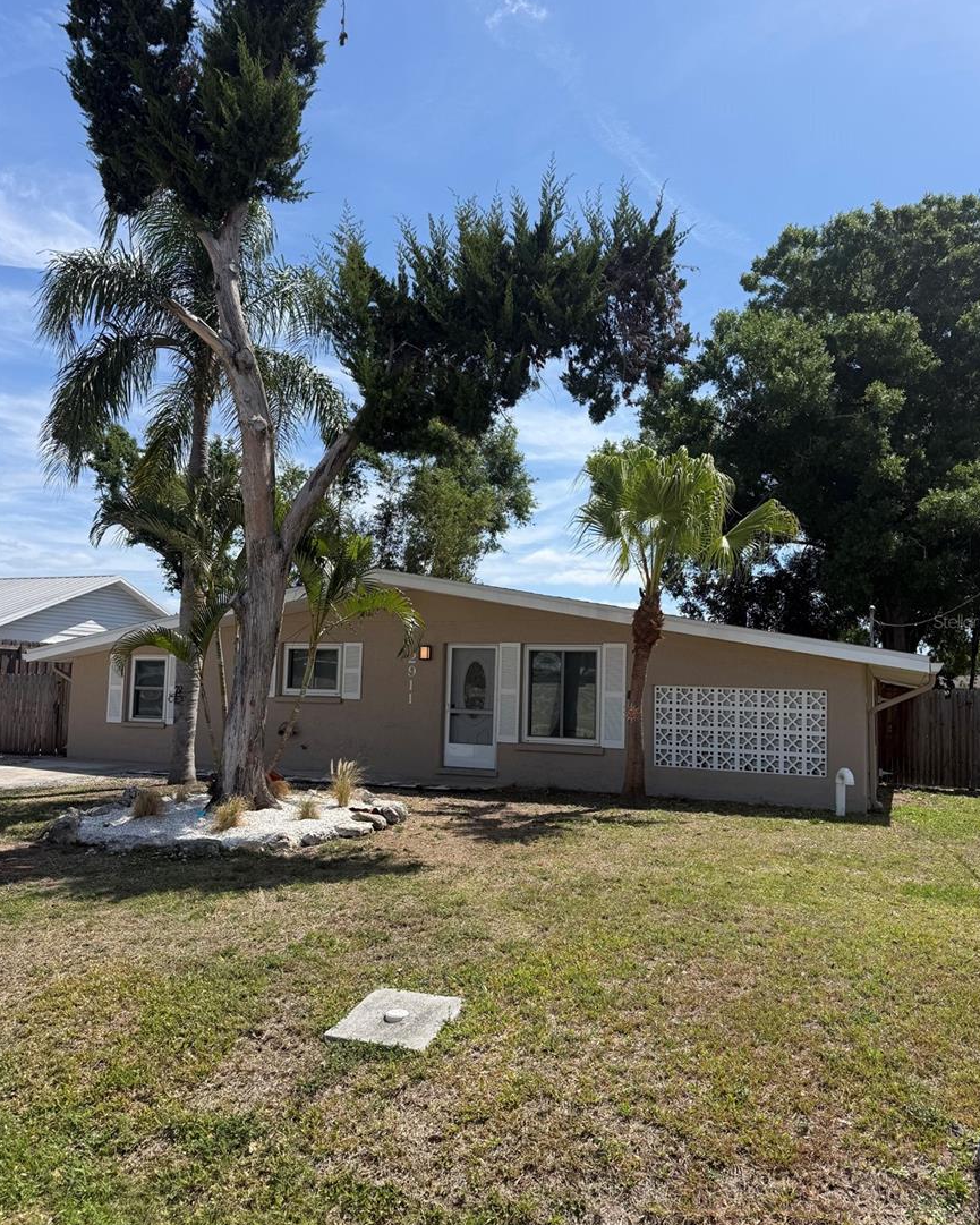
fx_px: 943
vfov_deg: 66.0
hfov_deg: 54.9
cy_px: 621
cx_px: 504
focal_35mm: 26
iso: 80
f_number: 1.78
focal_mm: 6.76
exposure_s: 1/4167
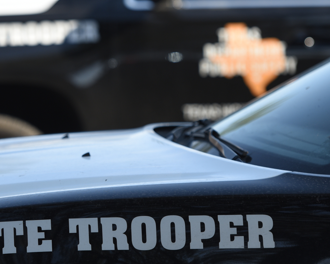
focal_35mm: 256
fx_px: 2500
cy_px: 76
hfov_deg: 7.5
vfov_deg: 6.0
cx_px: 104
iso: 200
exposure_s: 1/1000
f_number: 3.5
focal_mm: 135
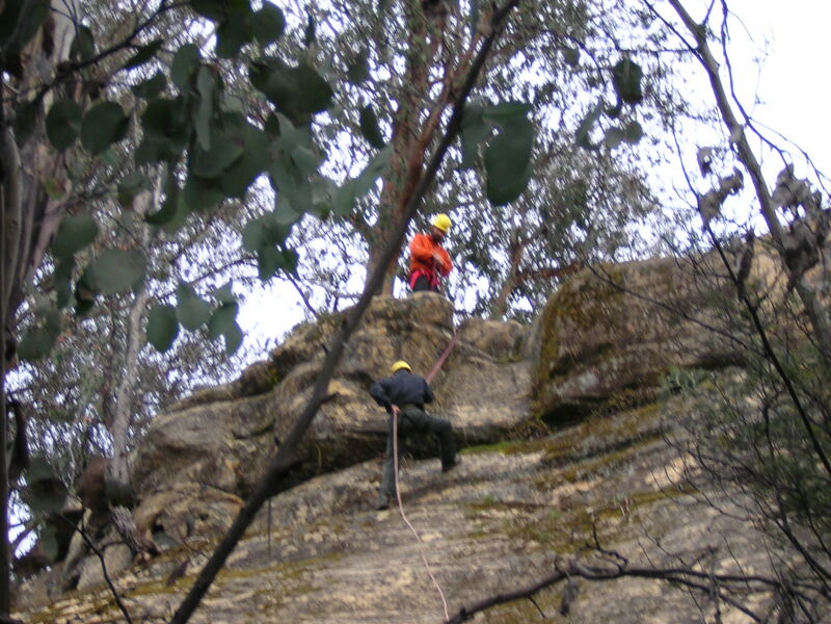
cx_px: 416
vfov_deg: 13.7
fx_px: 2593
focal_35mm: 108
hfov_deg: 18.2
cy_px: 312
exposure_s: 1/99.8
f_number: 4.7
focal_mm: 14.1
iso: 100
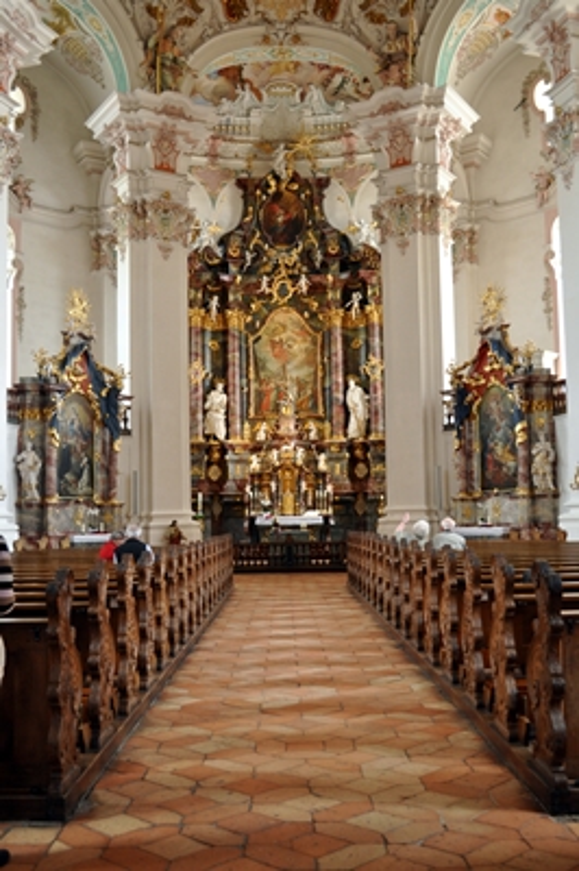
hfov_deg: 36.8
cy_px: 436
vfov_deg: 53.2
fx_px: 870
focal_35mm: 36
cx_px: 290
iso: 500
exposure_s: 1/60
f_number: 4
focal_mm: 24
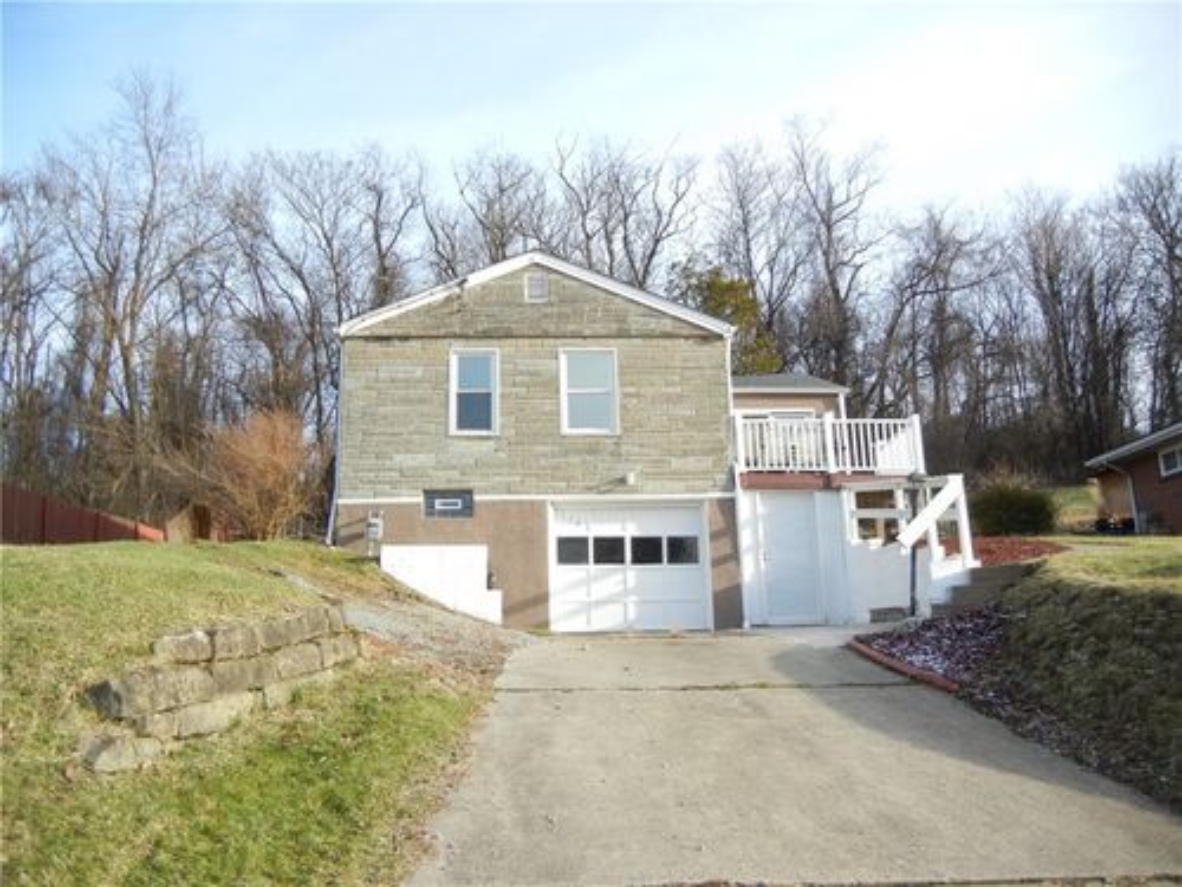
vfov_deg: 46.8
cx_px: 591
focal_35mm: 30
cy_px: 444
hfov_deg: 60.0
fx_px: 1024
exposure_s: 1/378
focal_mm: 5.4
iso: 160
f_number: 3.5
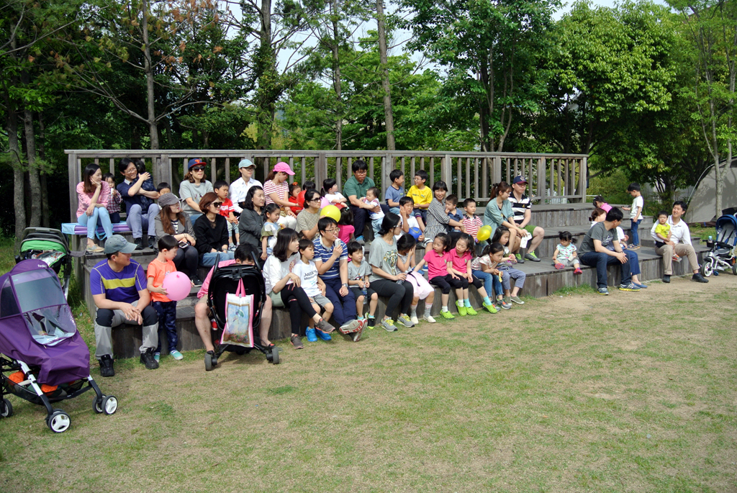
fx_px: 594
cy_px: 246
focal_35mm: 29
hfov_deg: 63.6
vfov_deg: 45.1
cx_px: 368
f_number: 3.5
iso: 100
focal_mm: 11
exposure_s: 1/800
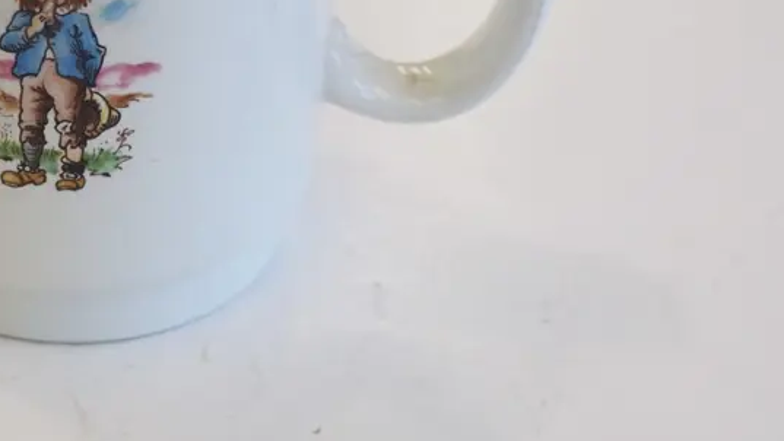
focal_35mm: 79
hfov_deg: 26.0
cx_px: 88
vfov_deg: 15.0
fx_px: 1642
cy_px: -9
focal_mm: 19
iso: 1600
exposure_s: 1/250
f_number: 5.6
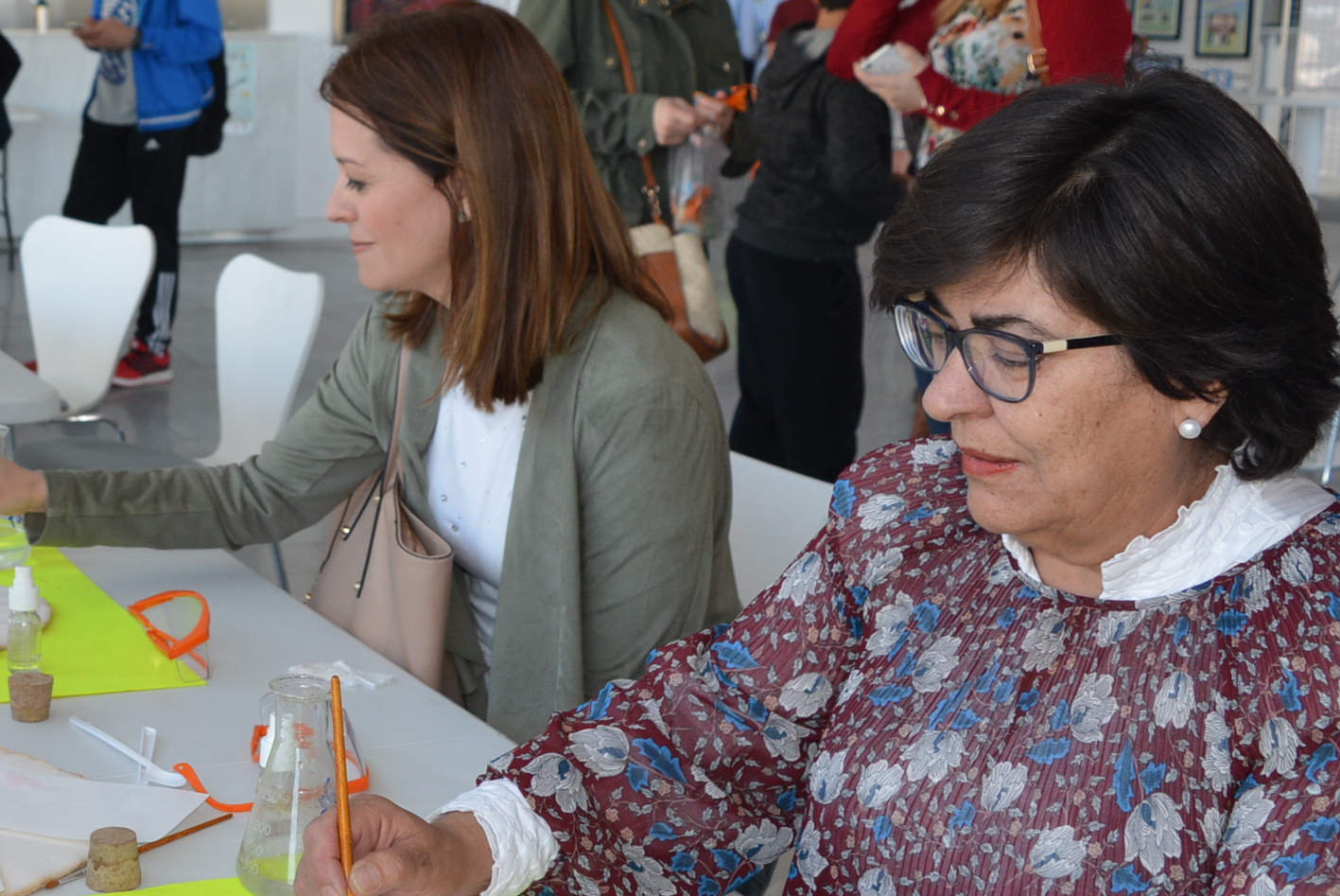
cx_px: 91
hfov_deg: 32.9
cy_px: 414
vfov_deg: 23.8
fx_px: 2123
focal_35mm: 57
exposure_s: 1/200
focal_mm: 18
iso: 400
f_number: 4
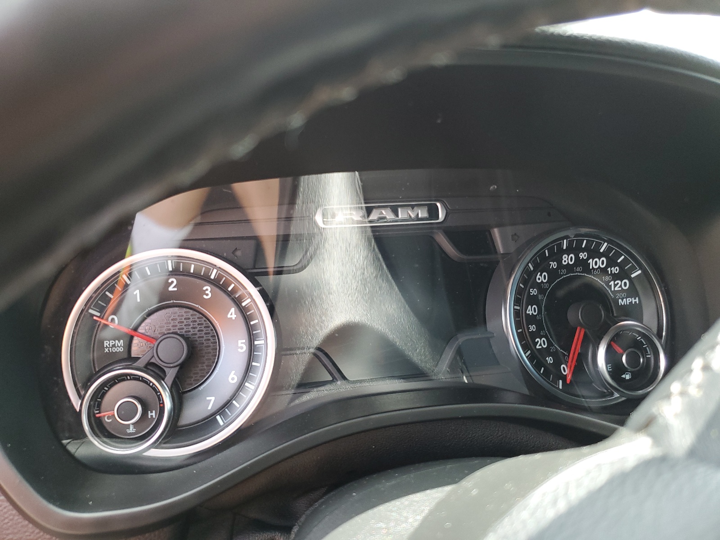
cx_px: 360
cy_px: 270
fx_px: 541
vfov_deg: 53.1
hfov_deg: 67.3
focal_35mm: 26
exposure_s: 1/120
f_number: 1.5
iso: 94
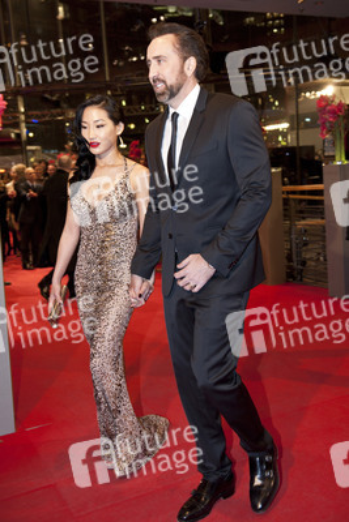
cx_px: 174
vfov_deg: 50.7
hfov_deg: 35.1
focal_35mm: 38
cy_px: 261
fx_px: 552
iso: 1600
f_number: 4
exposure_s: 1/160
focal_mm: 38
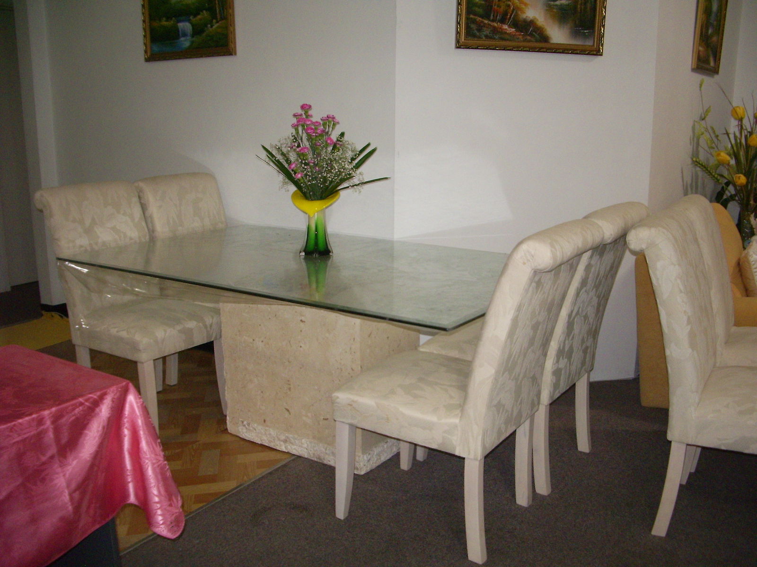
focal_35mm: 35
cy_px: 284
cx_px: 378
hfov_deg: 52.6
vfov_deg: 40.7
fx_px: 765
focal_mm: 5.8
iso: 160
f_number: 2.6
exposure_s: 1/40
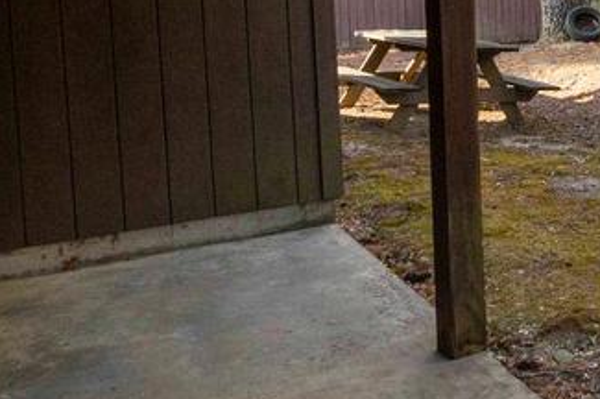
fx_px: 1032
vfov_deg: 21.1
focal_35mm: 62
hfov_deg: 28.0
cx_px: 735
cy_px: -9
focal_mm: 14
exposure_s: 1/500
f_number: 11
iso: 1000
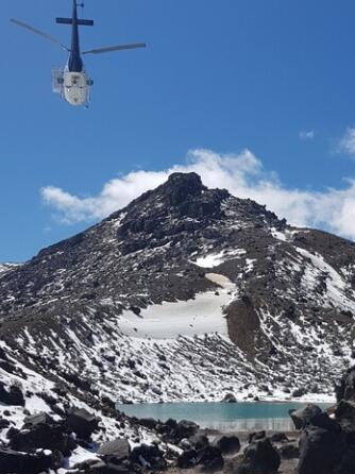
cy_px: 272
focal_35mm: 56
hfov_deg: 25.9
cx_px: 247
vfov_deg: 34.3
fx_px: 766
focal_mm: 4.2
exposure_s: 1/4816
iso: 40
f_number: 1.7
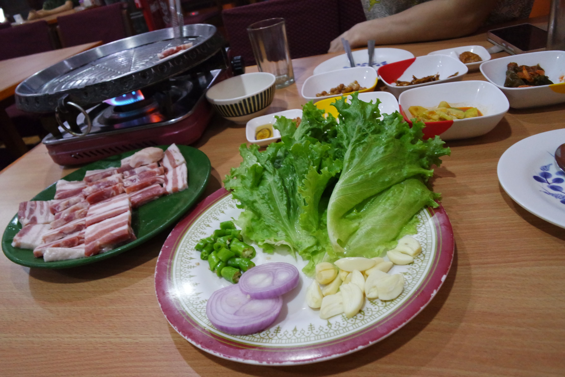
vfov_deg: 53.1
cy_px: 188
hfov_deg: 73.7
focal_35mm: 24
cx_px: 282
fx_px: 377
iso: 2000
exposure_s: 1/30
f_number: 3.5
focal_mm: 9
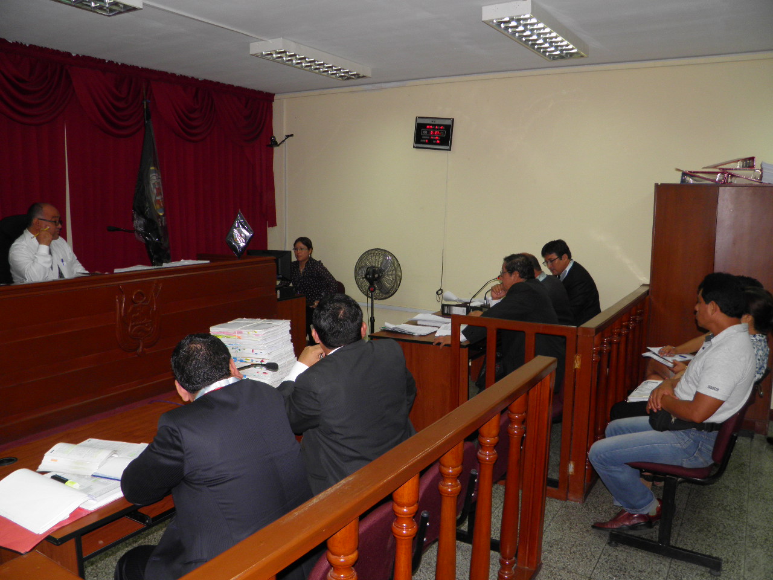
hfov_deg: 63.4
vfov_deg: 49.7
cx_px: 386
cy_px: 290
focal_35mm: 28
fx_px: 625
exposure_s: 1/30
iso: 100
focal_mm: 4.9
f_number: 2.8
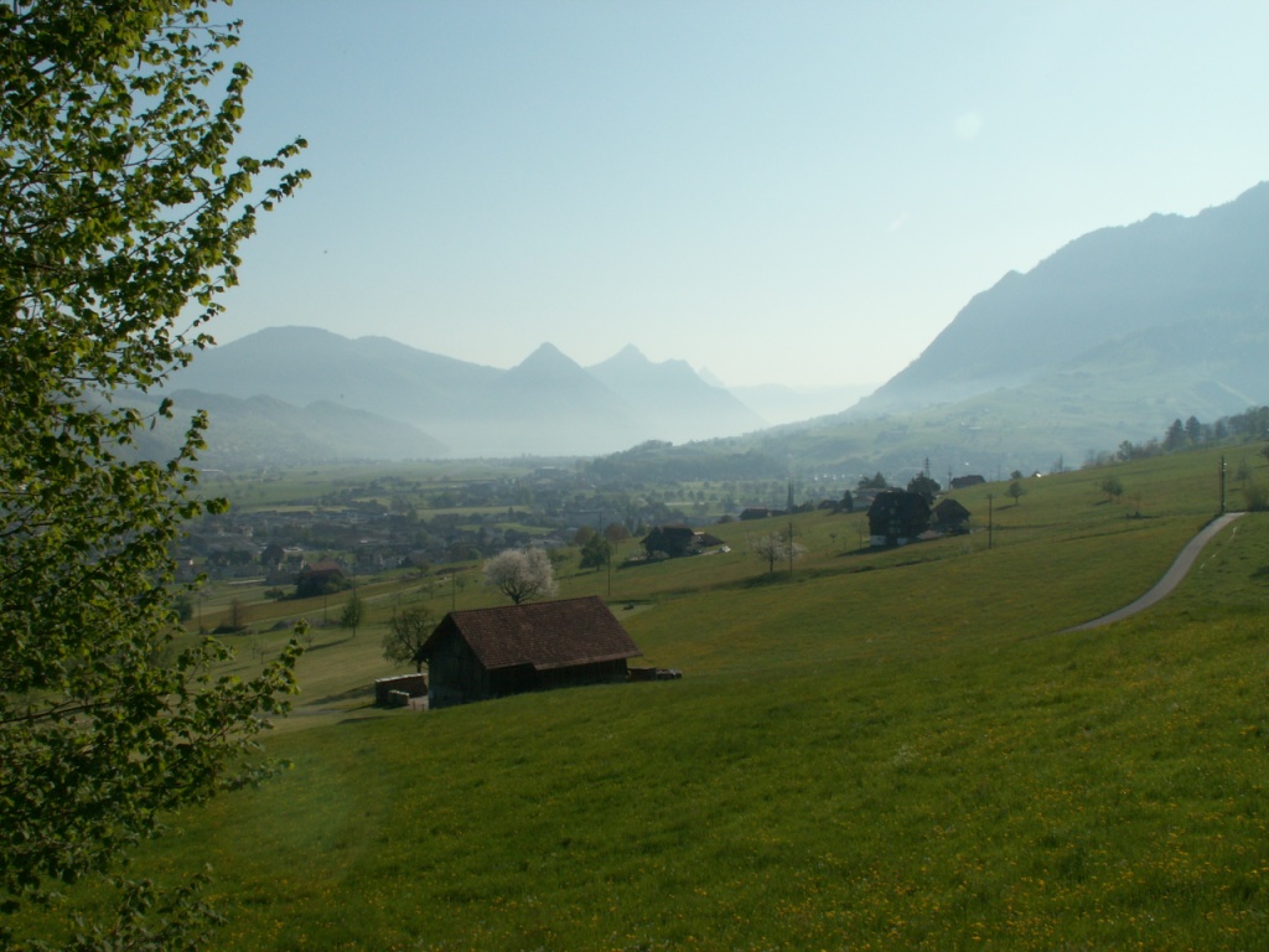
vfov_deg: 40.7
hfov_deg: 52.6
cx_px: 634
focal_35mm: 35
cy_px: 476
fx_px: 1283
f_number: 8
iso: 50
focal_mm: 5.86
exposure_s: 1/250
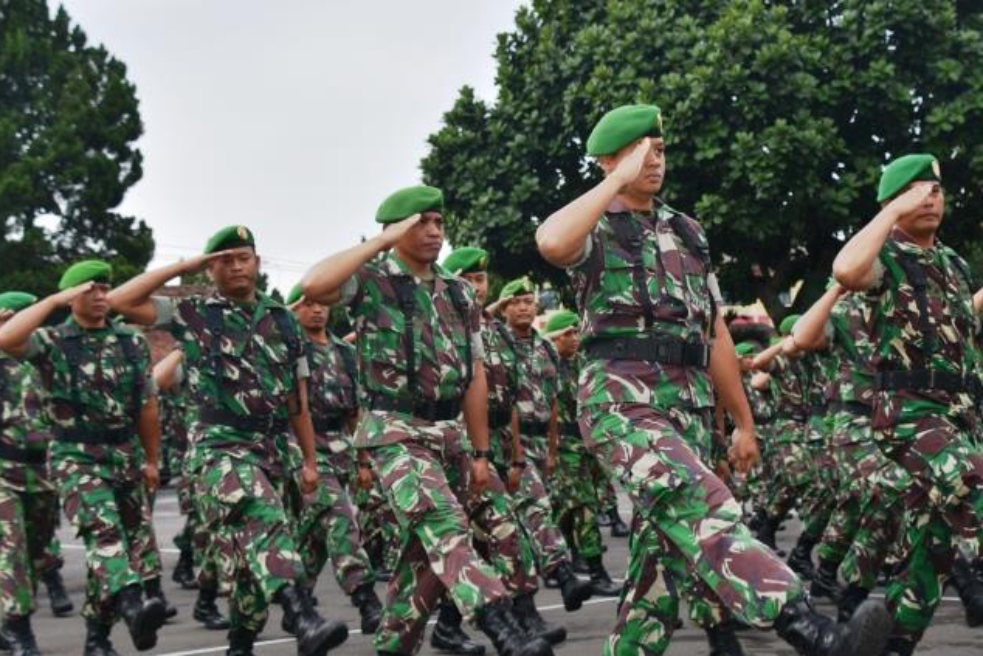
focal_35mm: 63
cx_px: 636
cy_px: 306
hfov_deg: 31.7
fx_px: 1721
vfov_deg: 21.6
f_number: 5.6
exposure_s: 1/250
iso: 100
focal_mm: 26
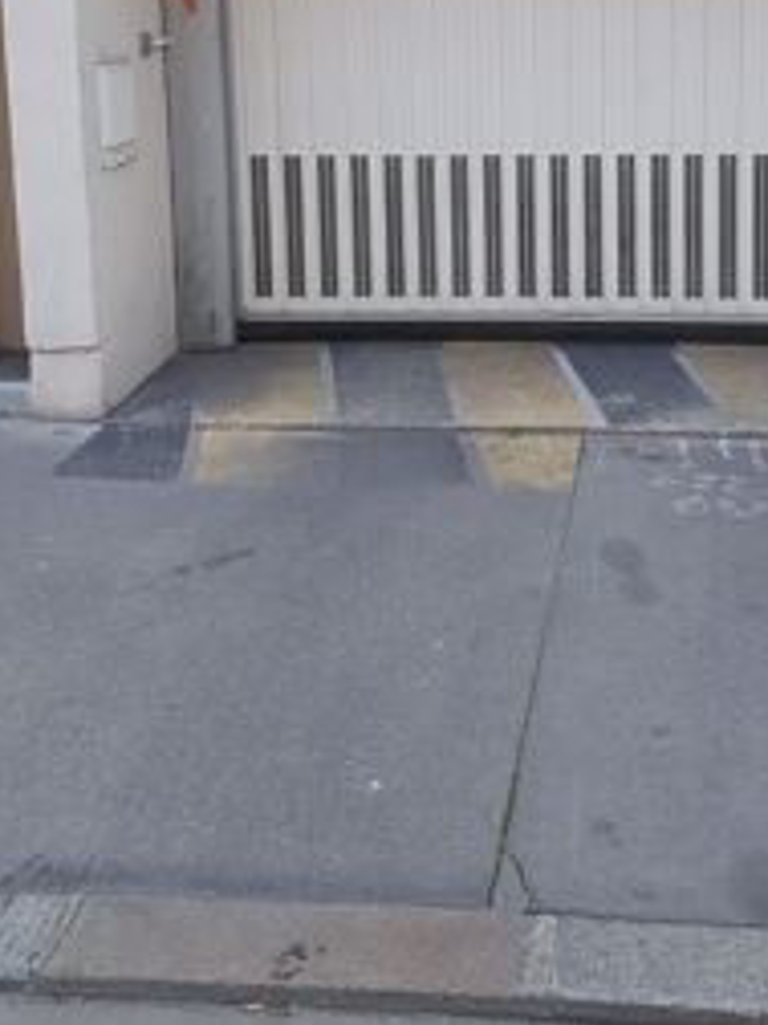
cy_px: 161
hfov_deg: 32.3
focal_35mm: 44
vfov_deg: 40.6
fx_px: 1302
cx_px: 573
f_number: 2.4
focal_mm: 4.32
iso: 50
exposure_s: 1/50
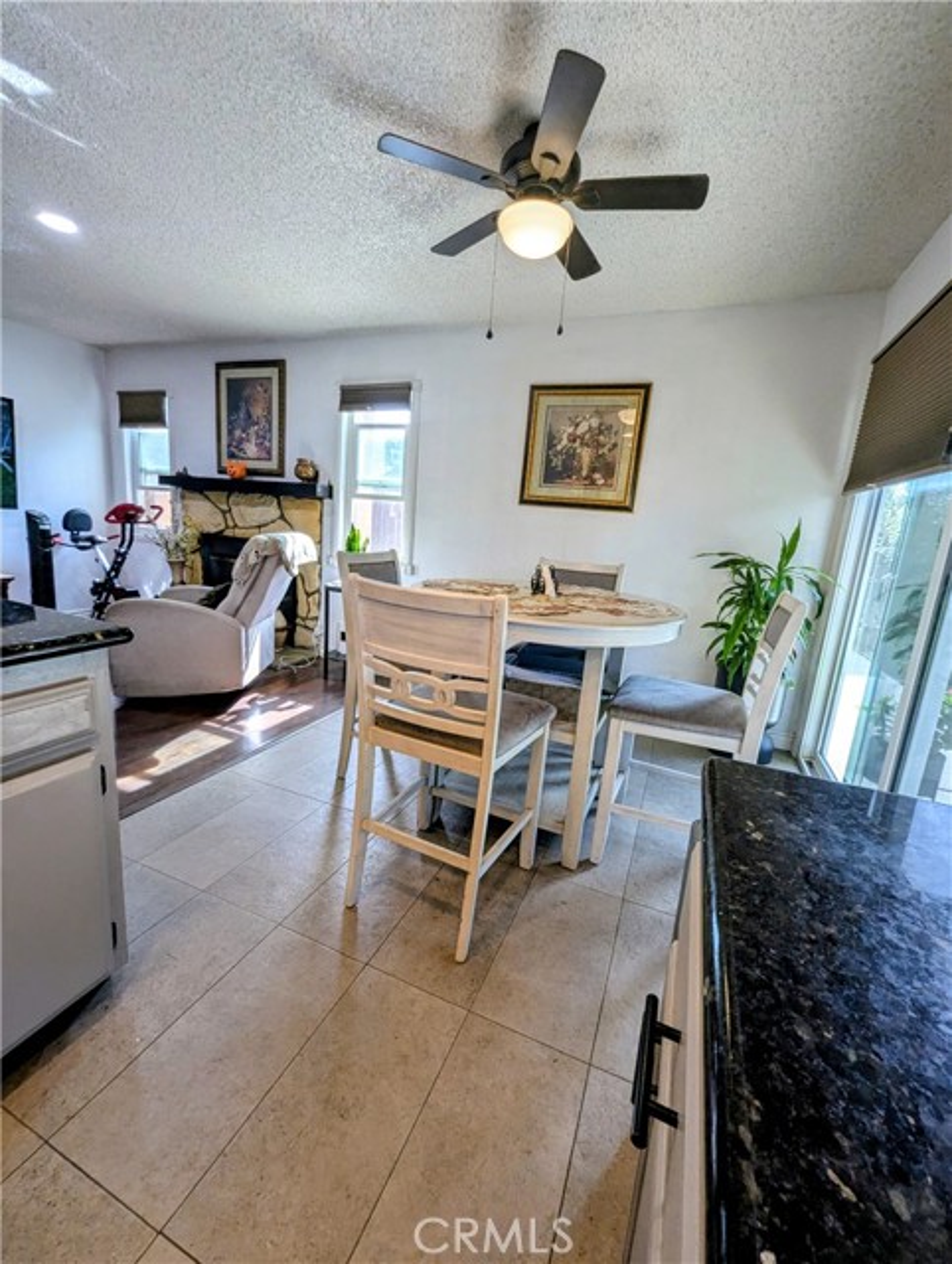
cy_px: 632
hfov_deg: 90.1
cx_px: 476
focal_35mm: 13
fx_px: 475
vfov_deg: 106.1
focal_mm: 1.95
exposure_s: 1/120
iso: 74
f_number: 2.2
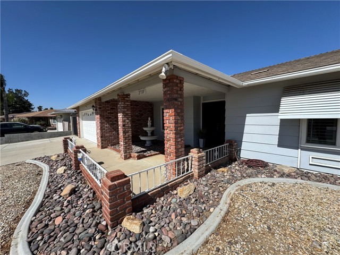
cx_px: 170
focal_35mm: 14
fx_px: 138
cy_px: 128
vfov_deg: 85.7
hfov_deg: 102.1
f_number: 2.2
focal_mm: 2.22
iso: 40
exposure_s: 1/1880
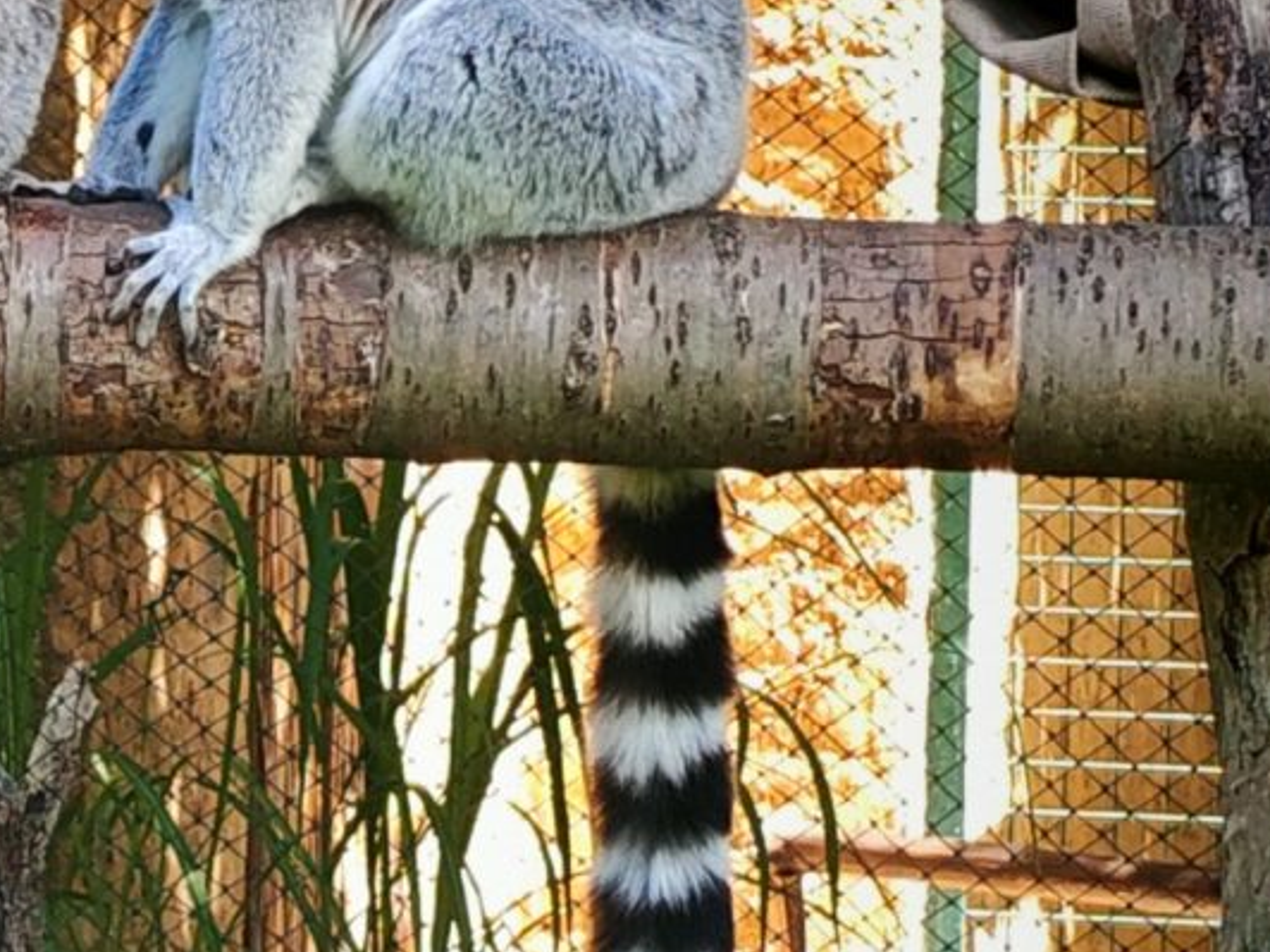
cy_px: 725
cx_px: -528
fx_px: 13685
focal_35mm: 373
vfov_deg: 4.0
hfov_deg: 5.3
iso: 320
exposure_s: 1/100
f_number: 2.6
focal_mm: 15.38
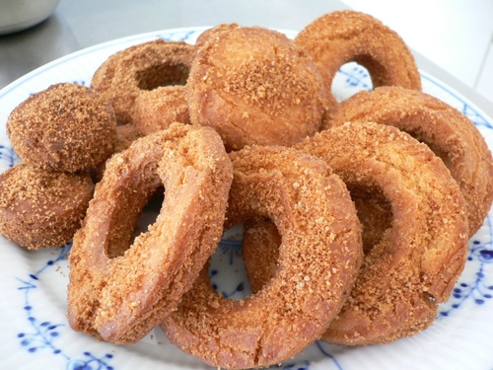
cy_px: 185
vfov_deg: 40.7
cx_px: 246
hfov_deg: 52.6
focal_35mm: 35
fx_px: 498
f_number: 2.8
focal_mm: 5.8
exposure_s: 1/25
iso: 100
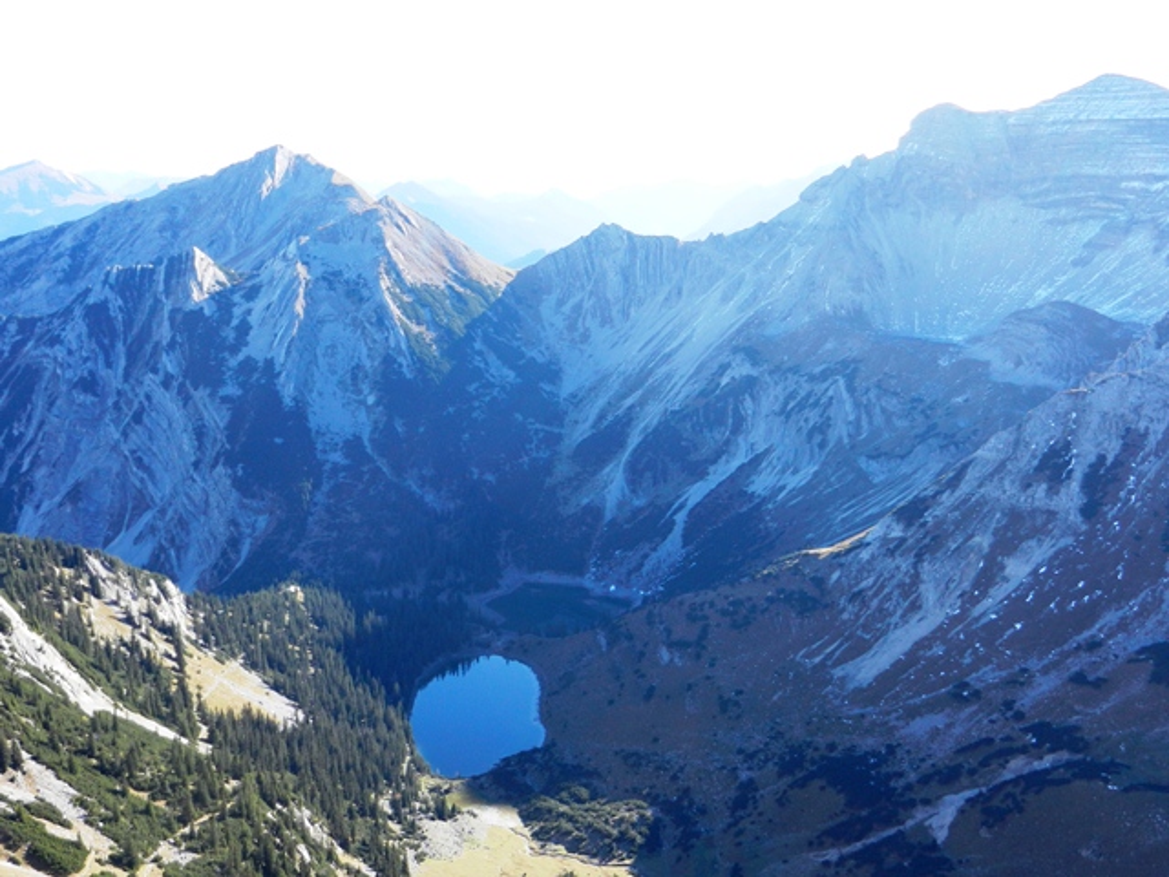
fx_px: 1283
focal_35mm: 38
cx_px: 584
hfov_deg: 49.0
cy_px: 438
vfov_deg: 37.7
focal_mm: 6.9
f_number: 4
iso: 160
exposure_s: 1/400
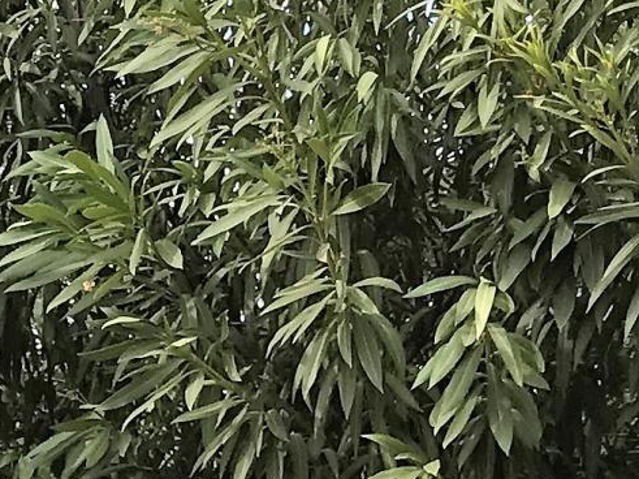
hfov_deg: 11.1
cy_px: 929
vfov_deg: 8.3
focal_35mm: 171
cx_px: -345
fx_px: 3156
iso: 20
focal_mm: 3.99
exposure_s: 1/714
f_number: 1.8
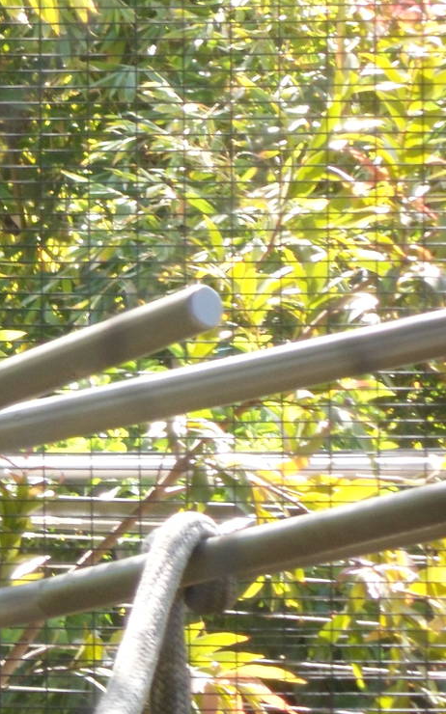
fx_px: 12048
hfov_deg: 2.1
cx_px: -295
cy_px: 290
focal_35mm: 619
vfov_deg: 3.4
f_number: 5.9
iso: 160
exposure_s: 1/60
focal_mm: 46.8
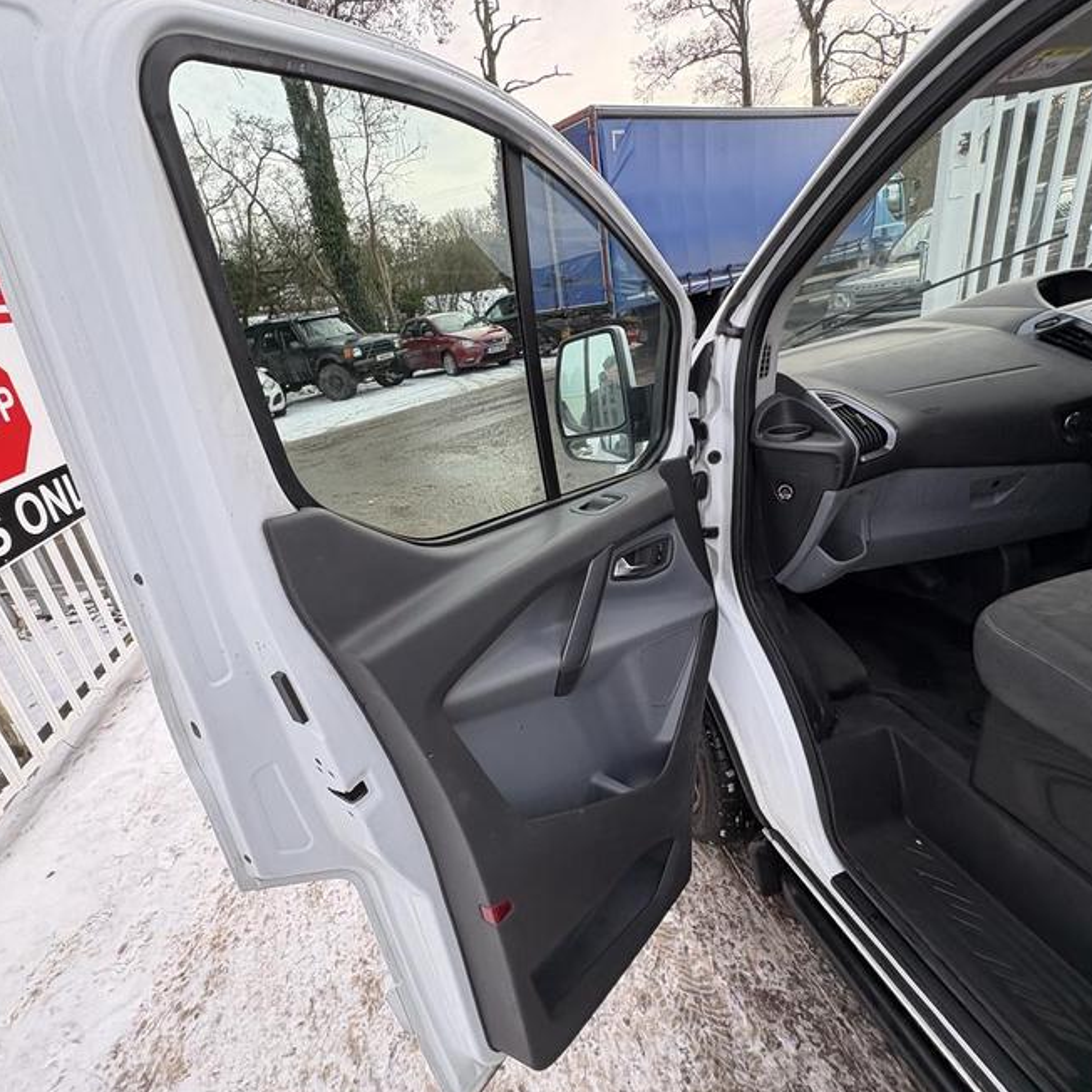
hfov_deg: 83.8
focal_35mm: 17
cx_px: 501
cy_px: 546
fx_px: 607
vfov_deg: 84.0
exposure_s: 1/193
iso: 64
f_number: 2.2
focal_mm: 2.22
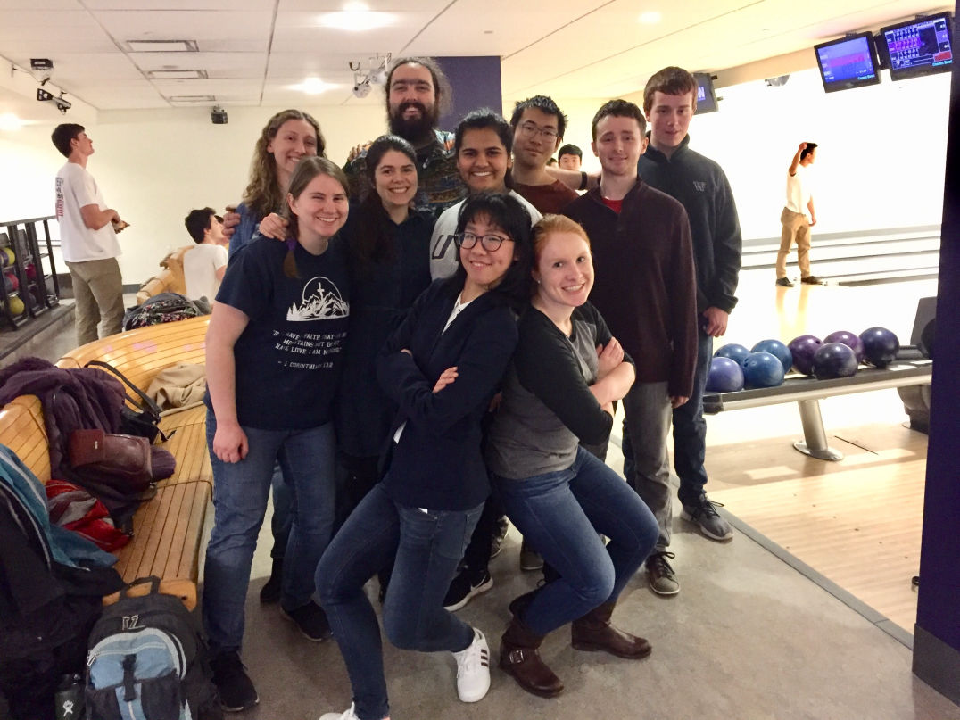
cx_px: 480
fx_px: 804
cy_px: 360
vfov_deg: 48.2
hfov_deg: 61.7
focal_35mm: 29
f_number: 2.2
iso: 400
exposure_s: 1/15
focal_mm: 4.15
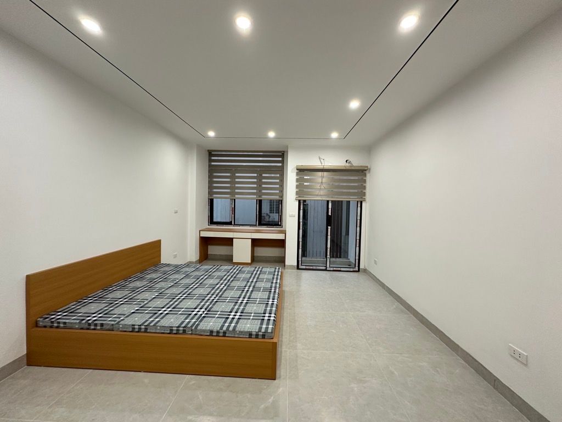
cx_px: 281
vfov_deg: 85.7
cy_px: 211
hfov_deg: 102.1
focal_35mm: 14
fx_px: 227
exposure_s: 1/50
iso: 160
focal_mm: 2.22
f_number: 2.2
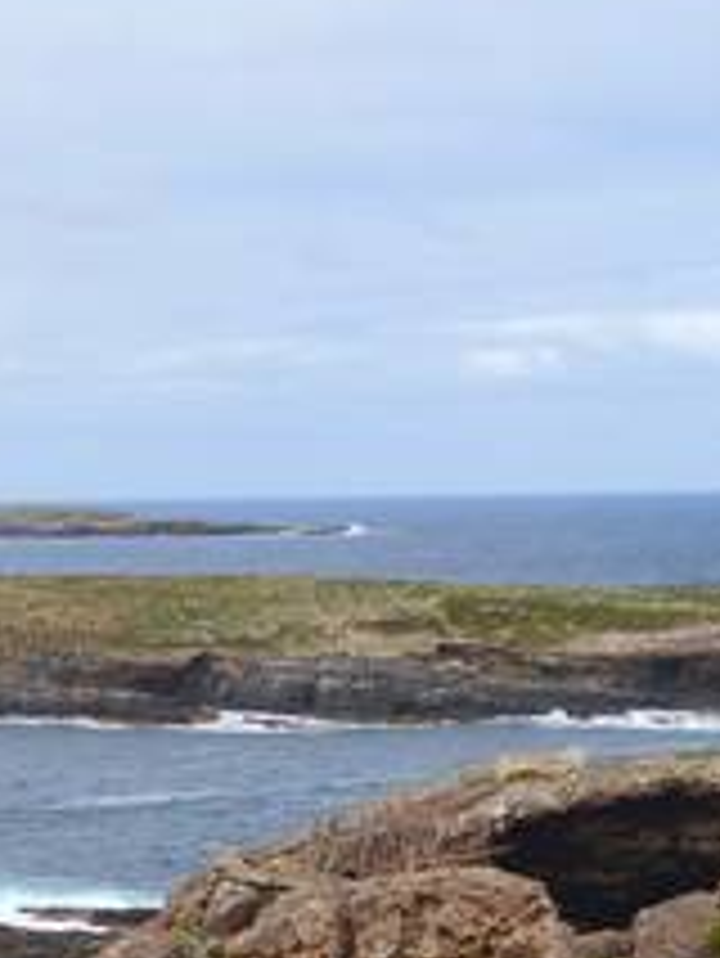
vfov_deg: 19.9
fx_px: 2410
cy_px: 1376
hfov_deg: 16.0
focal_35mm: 87
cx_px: -261
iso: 80
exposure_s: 1/2404
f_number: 1.7
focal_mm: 5.35
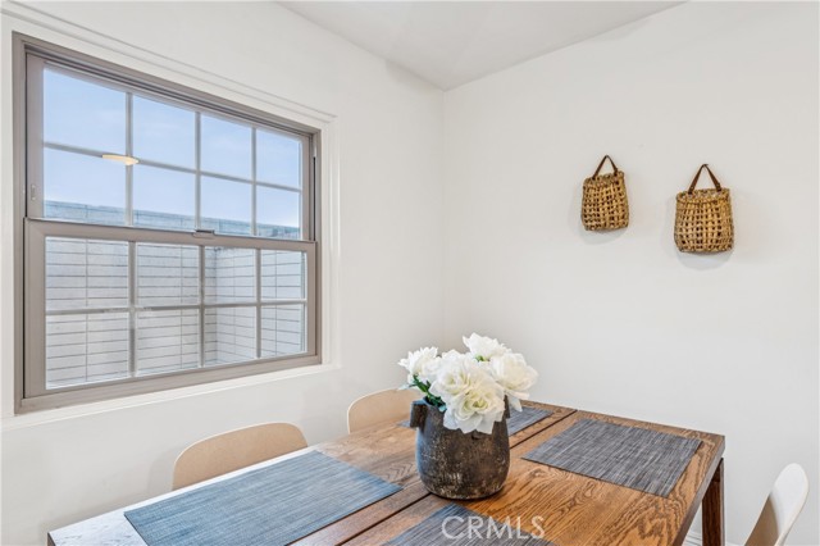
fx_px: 428
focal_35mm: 19
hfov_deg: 87.5
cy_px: 273
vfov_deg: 65.0
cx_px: 410
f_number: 13
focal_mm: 18.8
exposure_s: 1/2
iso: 100
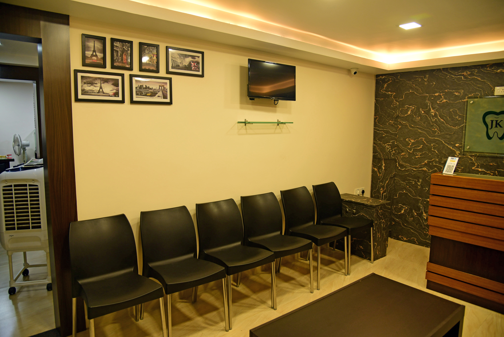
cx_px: 252
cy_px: 168
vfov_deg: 53.2
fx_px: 336
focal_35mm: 24
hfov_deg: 73.7
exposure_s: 1/50
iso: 500
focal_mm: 24
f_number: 4
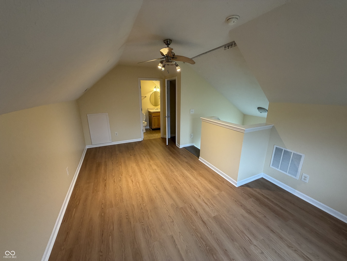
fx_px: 140
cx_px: 174
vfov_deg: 85.7
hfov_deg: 102.1
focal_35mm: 14
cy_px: 130
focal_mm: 2.22
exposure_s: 1/60
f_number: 2.2
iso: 160
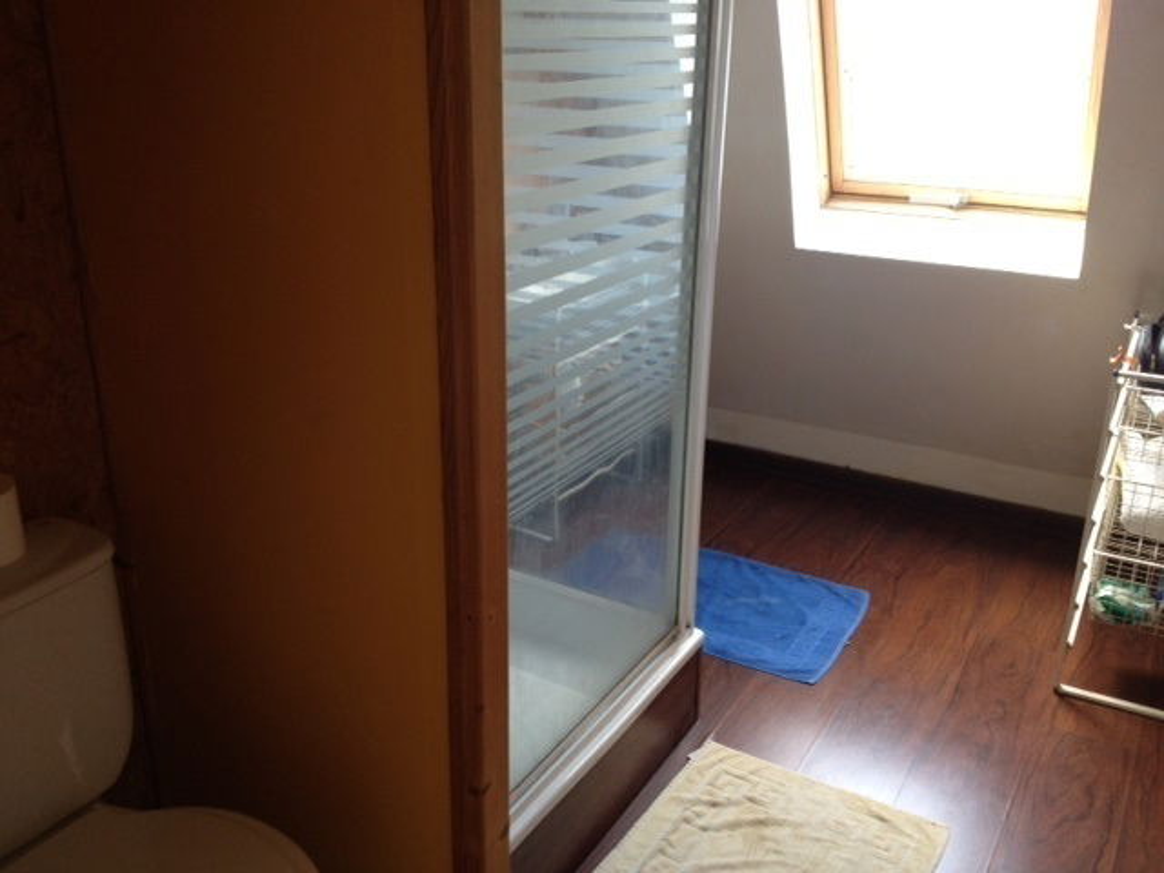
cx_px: 582
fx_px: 1177
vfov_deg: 40.7
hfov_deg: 52.6
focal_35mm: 35
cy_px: 436
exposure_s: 1/30
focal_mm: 4.28
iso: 50
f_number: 2.4
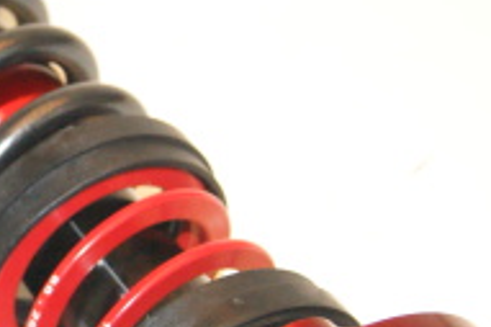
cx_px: -141
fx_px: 2058
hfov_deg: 13.2
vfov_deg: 9.1
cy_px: 196
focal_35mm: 151
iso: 1600
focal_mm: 24
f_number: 4
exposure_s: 1/160
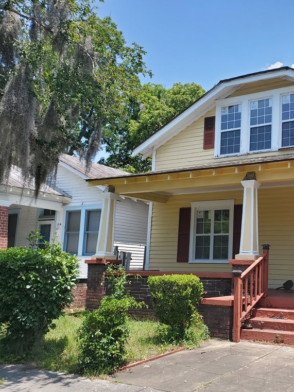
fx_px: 396
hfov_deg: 38.6
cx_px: 250
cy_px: 197
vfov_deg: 52.6
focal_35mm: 35
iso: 50
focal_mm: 4.3
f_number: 2.4
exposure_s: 1/813
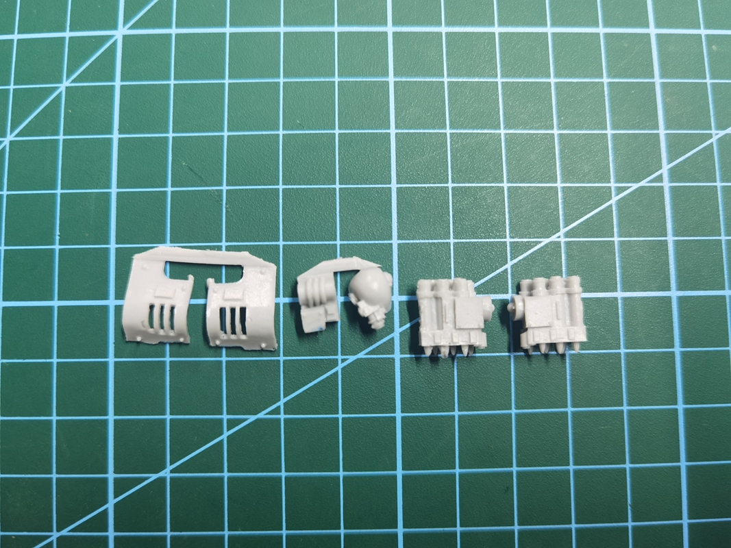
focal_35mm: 27
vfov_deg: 51.3
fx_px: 570
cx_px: 366
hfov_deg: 65.3
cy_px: 274
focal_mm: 6.71
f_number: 1.9
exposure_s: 1/33.3
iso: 320
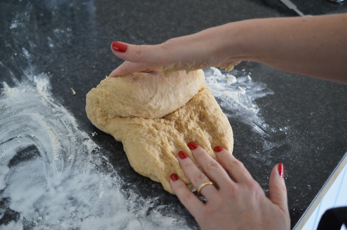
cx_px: 174
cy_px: 115
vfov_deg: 22.6
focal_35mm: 60
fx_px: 578
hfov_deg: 33.4
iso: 450
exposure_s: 1/60
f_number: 2.8
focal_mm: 40
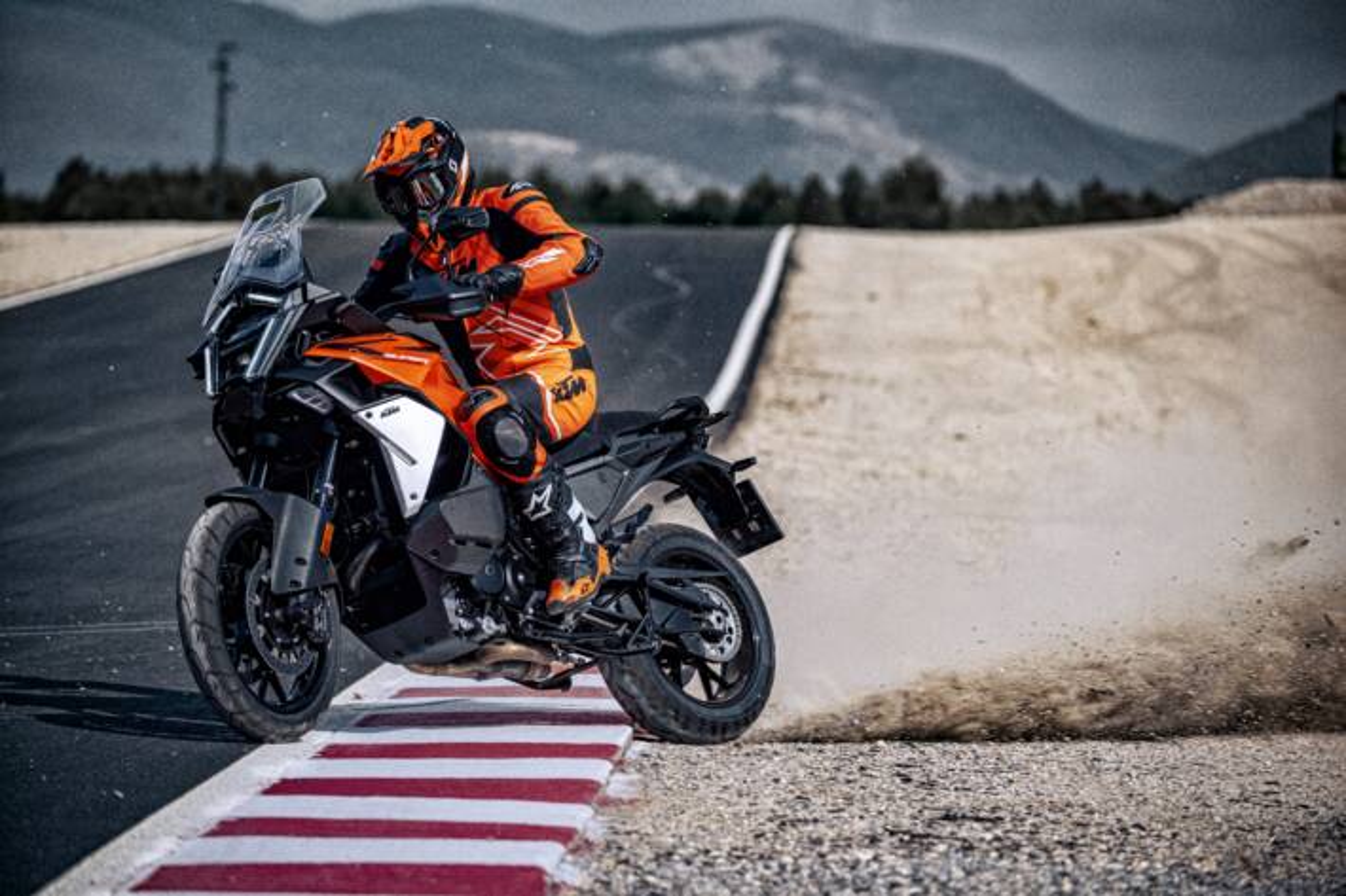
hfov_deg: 10.6
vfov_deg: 7.0
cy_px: 448
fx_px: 7289
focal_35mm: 195
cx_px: 673
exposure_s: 1/1000
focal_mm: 195
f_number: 5
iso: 100
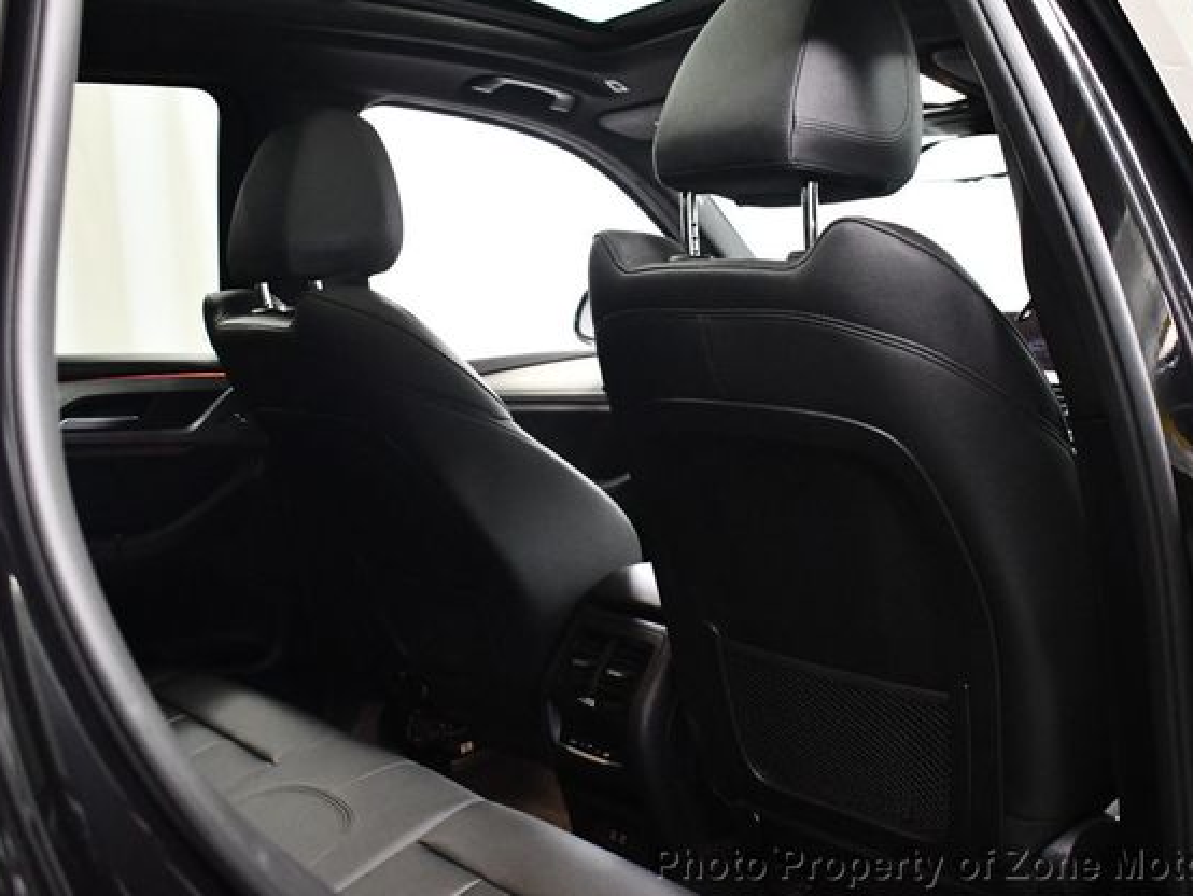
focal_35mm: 40
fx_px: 1379
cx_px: 627
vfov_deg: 36.0
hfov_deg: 46.8
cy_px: 444
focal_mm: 18
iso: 4500
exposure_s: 1/60
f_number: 3.5
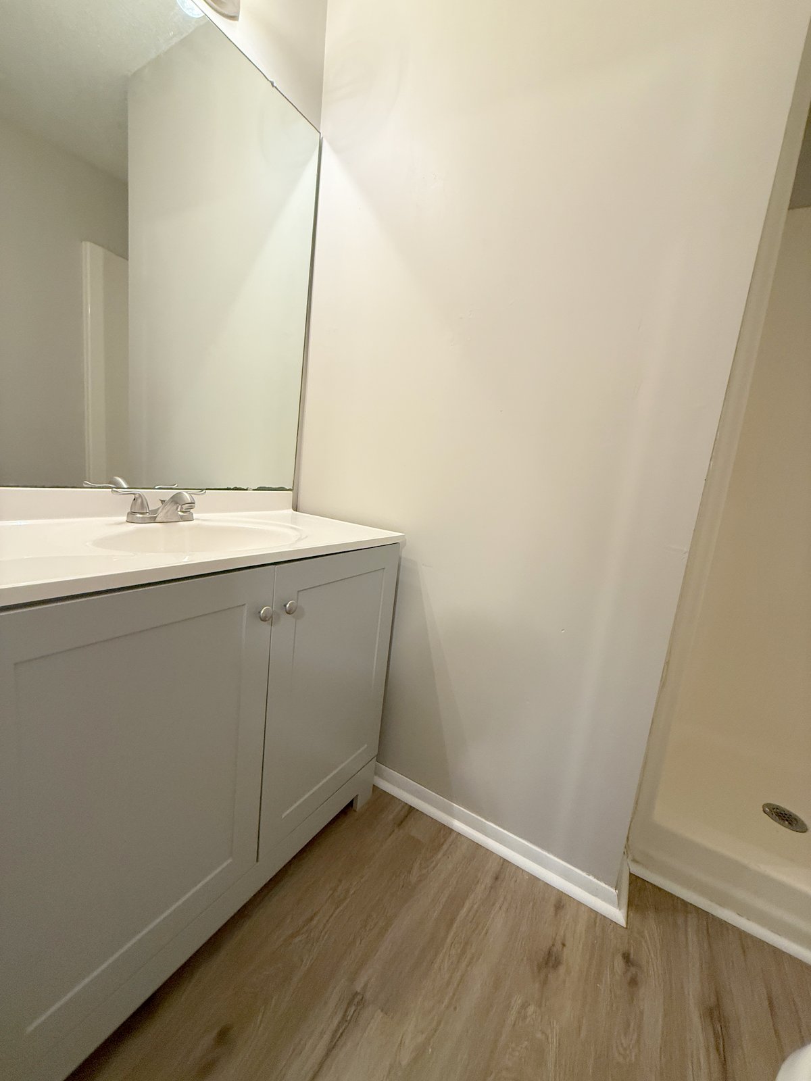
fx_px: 437
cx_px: 406
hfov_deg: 85.7
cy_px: 540
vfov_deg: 102.1
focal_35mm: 14
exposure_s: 1/60
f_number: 2.2
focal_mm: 2.22
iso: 250
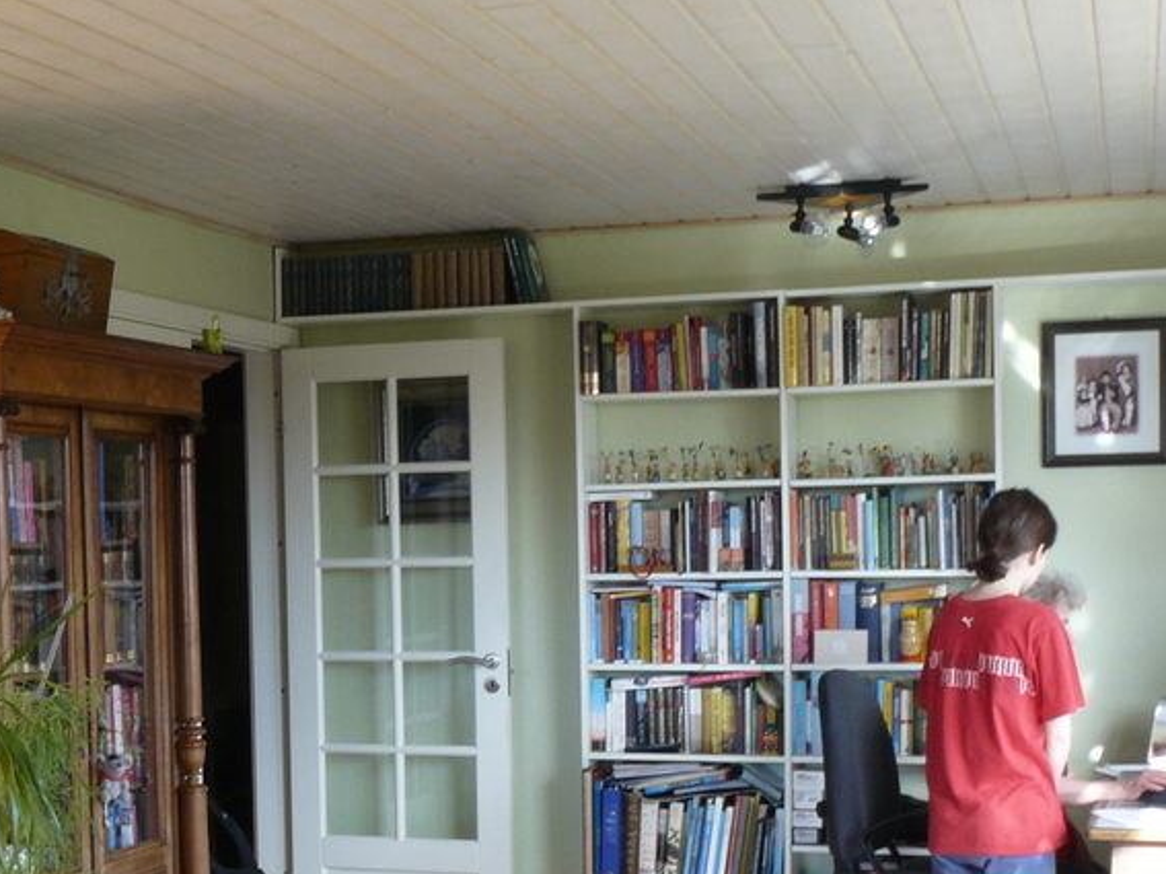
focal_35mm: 65
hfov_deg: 29.1
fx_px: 2189
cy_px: 683
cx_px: 218
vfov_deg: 22.3
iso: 100
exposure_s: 1/10
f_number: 6.3
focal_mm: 6
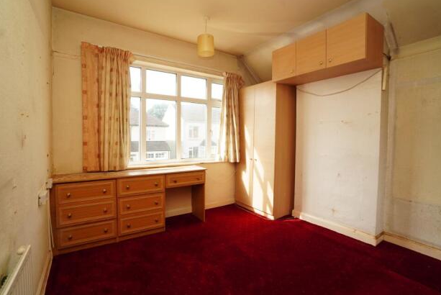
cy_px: 143
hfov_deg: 96.7
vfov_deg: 73.8
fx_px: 196
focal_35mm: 16
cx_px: 219
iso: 400
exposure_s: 1/80
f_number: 10
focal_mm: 10
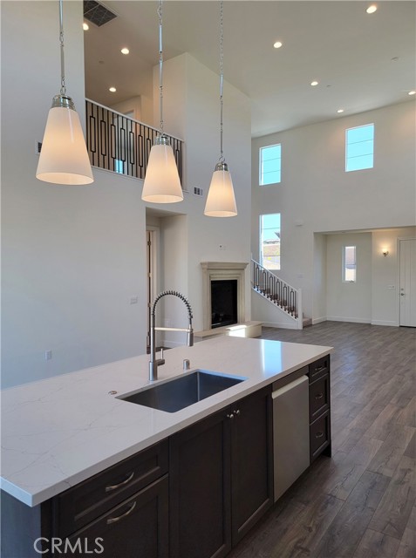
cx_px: 208
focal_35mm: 24
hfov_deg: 56.6
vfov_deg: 71.7
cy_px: 279
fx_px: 386
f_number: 1.8
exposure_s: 1/120
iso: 40
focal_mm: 6.7
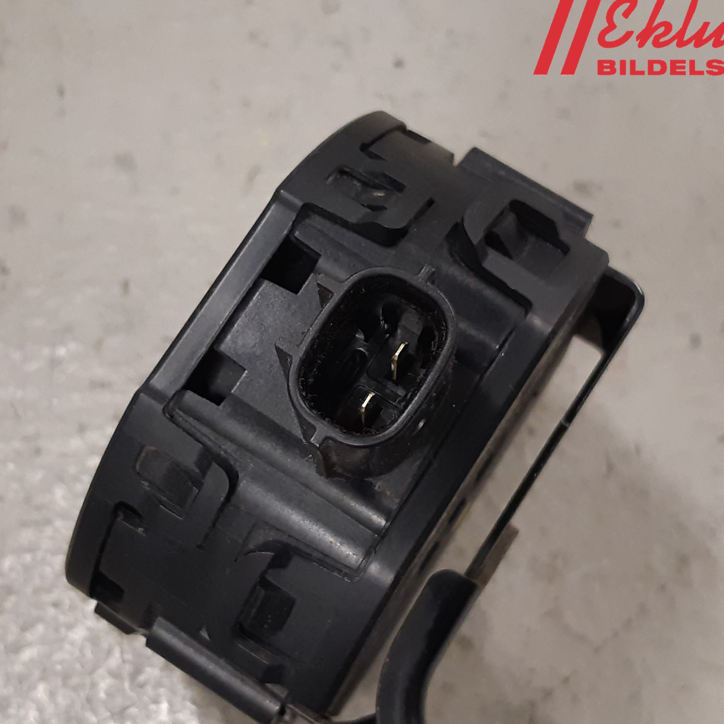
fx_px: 734
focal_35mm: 31
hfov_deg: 52.5
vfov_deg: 52.5
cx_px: 338
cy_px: 361
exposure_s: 1/60
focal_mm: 3.93
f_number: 1.7
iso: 160
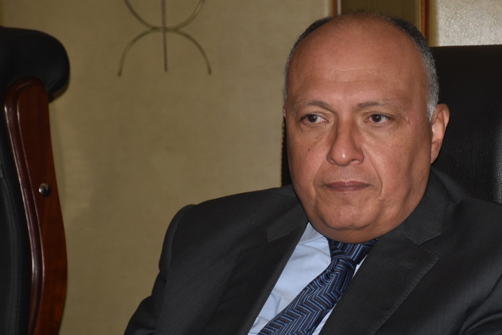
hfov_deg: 9.9
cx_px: 333
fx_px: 2896
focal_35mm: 208
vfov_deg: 6.6
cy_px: 193
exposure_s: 1/160
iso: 250
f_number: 5.3
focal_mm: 95
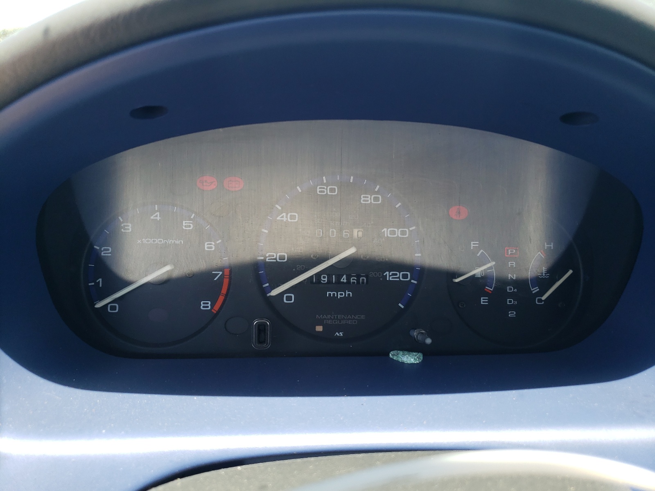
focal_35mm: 26
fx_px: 492
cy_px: 246
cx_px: 328
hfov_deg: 67.3
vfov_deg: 53.1
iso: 50
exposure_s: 1/323
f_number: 1.5
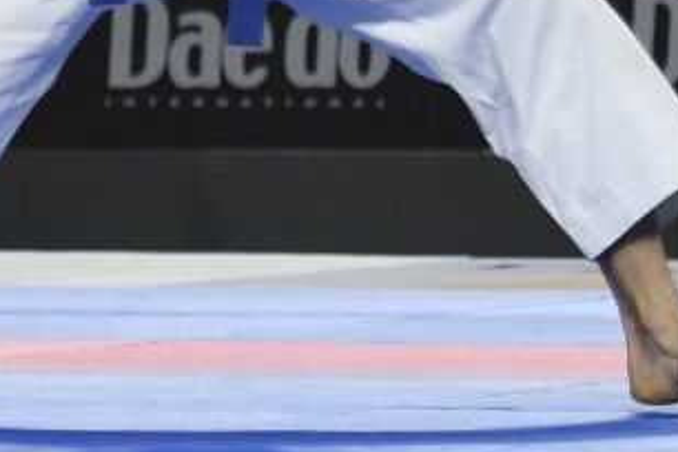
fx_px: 16271
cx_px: -614
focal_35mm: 864
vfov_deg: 1.6
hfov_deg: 2.4
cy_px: -583
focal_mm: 98
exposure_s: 1/800
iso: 800
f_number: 2.8
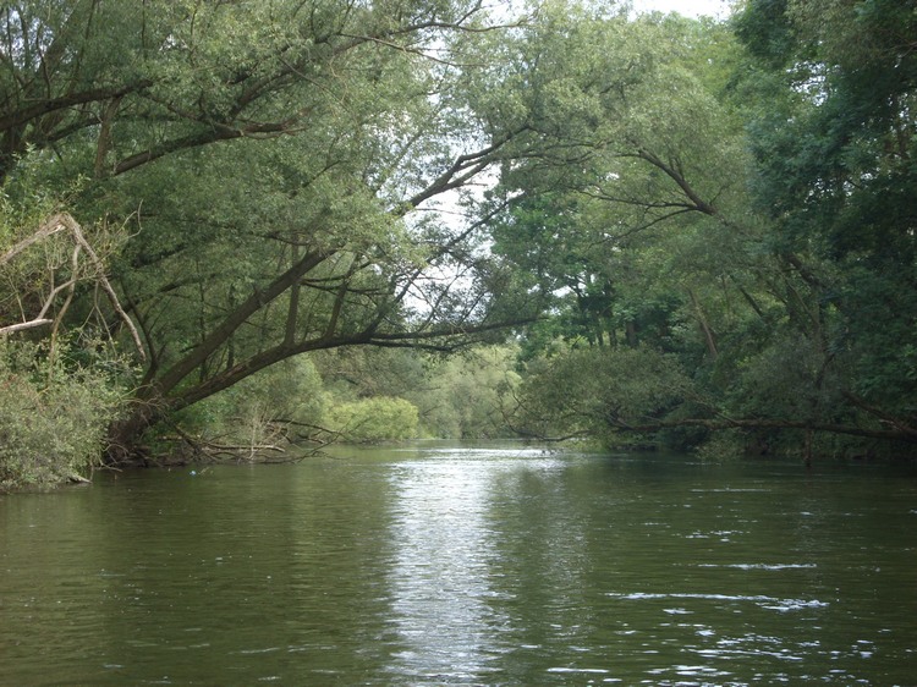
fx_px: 2198
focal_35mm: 83
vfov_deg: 17.8
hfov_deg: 23.6
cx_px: 458
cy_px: 344
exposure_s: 1/148
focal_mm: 13.8
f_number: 3.3
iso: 50
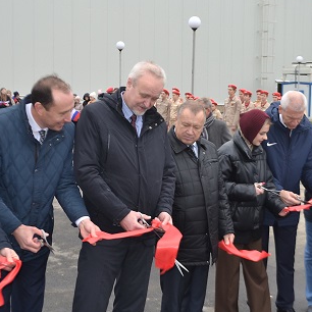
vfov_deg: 28.6
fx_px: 612
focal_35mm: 60
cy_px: 146
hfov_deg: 28.5
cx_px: 190
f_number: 4
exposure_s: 1/125
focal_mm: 24
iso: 110
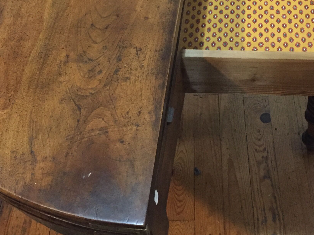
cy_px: 45
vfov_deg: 24.8
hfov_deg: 33.2
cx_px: 180
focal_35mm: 58
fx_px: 526
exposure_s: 1/17
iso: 250
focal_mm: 4.15
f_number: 2.2
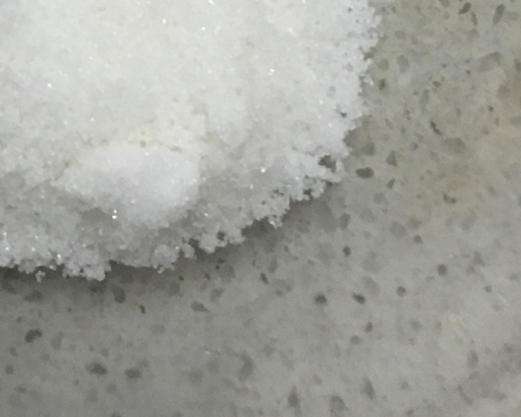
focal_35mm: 144
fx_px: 2220
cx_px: 30
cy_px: -291
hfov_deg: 13.2
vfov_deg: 10.2
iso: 125
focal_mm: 4.15
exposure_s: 1/33
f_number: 2.2
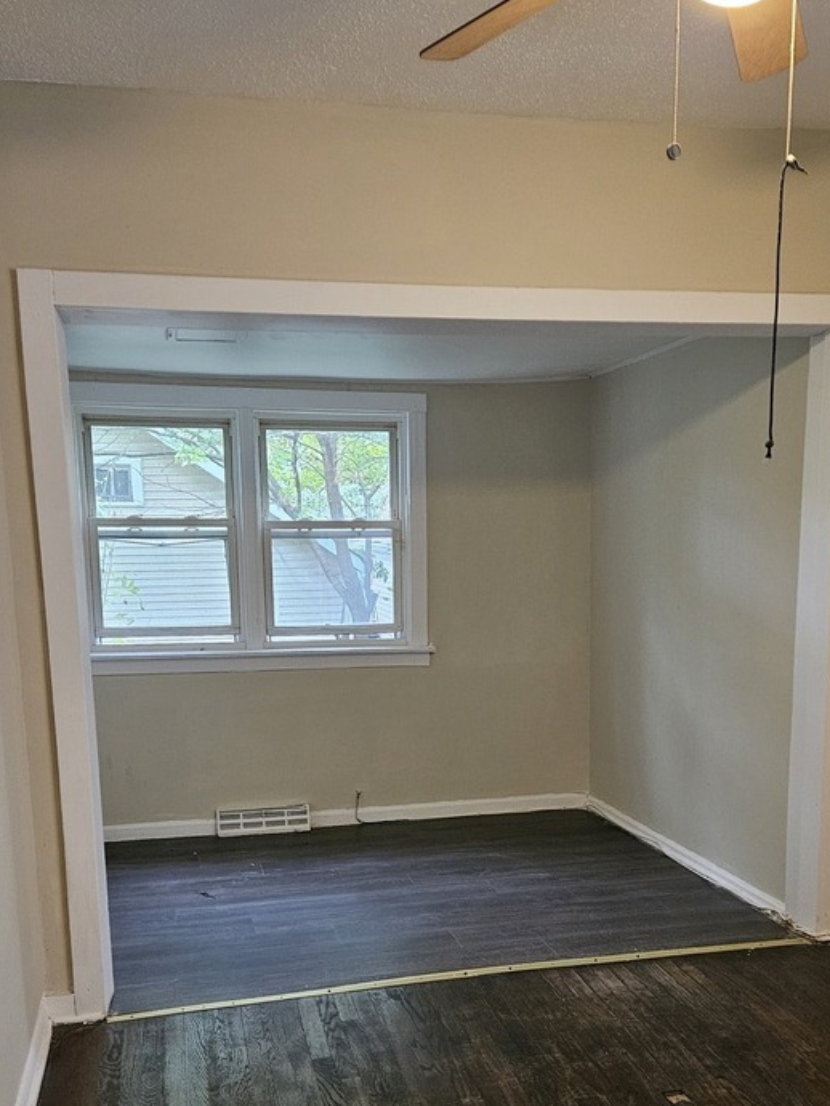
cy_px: 720
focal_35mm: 36
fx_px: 1150
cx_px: 439
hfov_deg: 39.7
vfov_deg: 50.6
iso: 640
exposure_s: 1/60
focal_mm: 5.4
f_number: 1.8
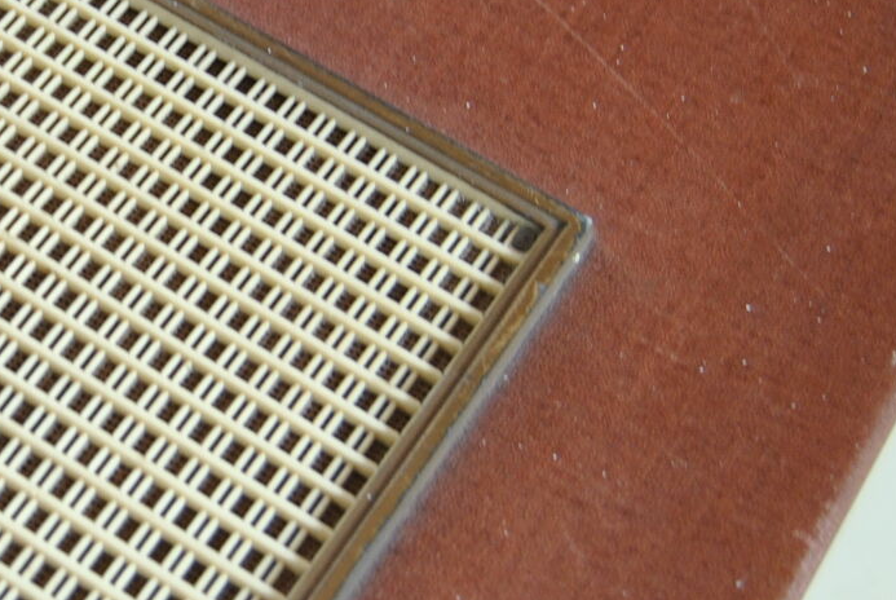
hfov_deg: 17.9
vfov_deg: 12.6
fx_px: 2716
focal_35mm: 109
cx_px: -132
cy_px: 251
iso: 220
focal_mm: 26
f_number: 4
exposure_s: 1/30
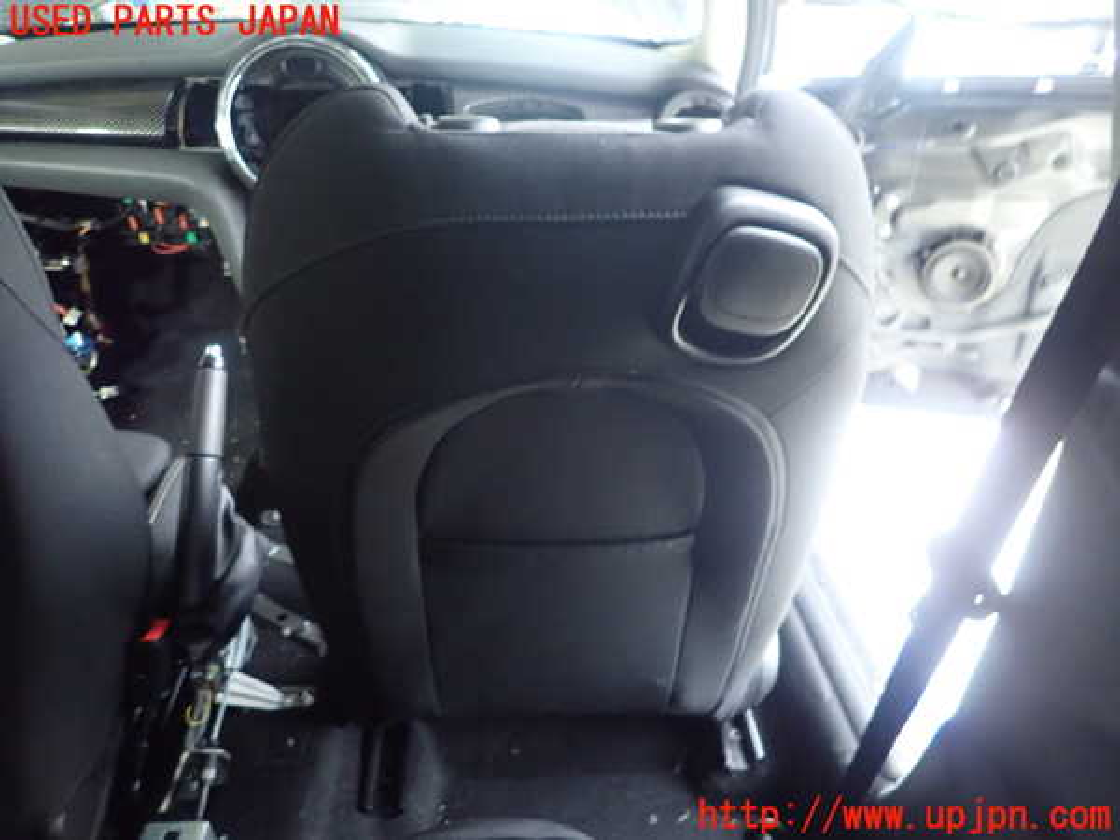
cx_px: 560
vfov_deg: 54.9
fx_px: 809
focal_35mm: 25
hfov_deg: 69.4
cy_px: 420
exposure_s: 1/15
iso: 800
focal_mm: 4.5
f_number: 2
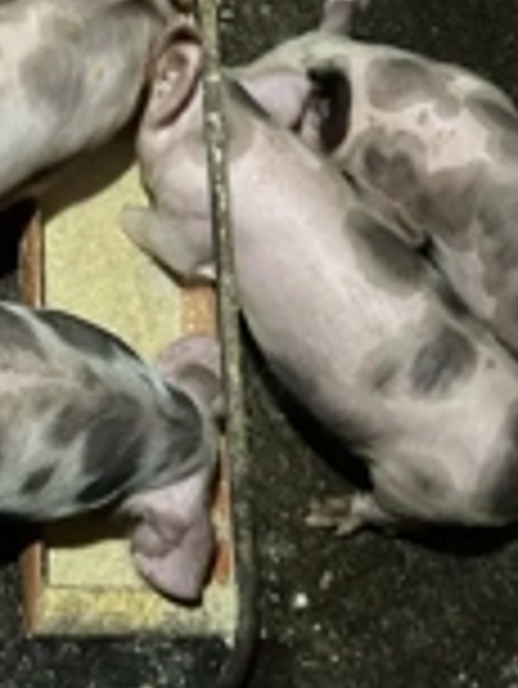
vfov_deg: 27.0
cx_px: 131
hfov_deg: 21.5
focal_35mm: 68
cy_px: 0
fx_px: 1355
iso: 640
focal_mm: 5.7
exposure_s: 1/31
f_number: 1.5
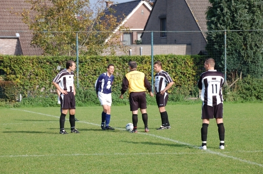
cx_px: 132
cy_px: 87
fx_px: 1149
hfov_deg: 13.1
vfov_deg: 8.7
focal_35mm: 158
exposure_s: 1/250
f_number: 10
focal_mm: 105
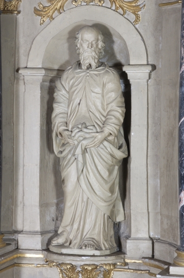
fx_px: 807
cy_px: 139
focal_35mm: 105
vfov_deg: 19.5
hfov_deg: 13.0
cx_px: 92
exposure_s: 1/30
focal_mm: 70
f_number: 11
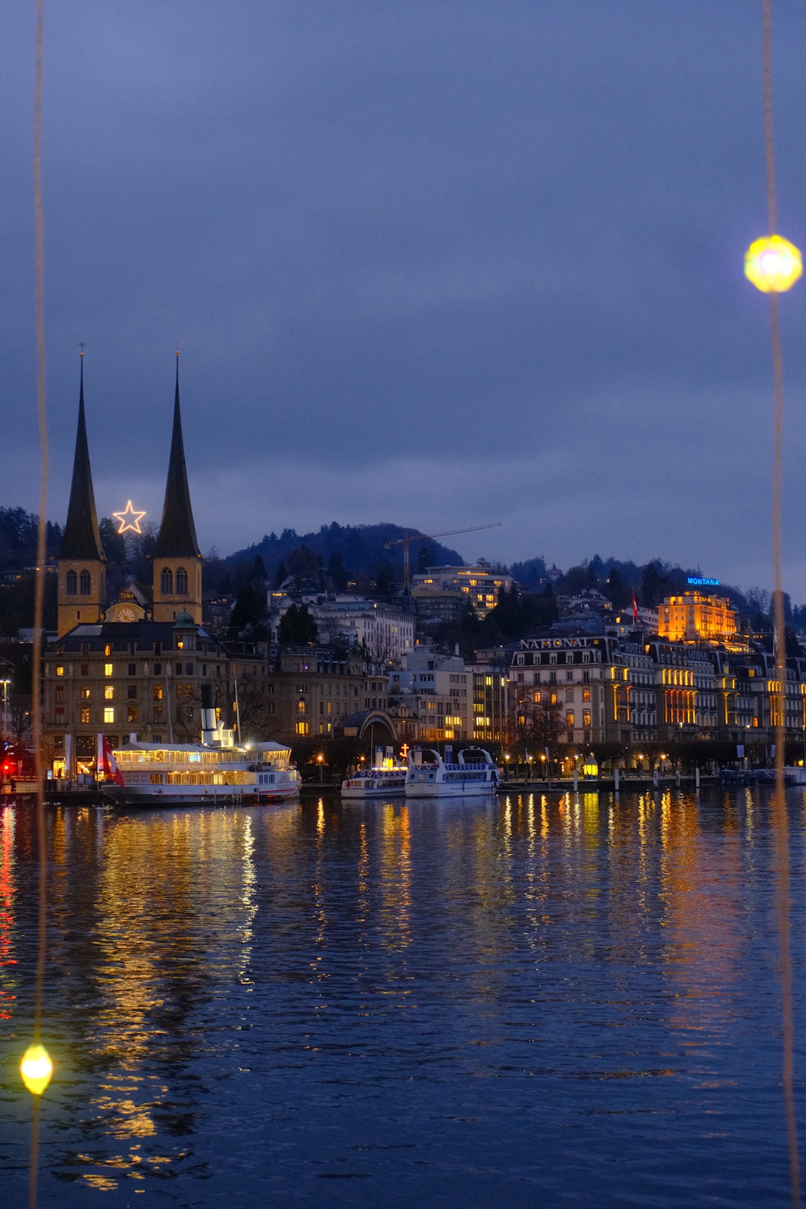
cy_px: 604
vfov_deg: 30.1
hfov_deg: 20.3
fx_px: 2250
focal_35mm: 67
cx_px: 403
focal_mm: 44.5
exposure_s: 1/9
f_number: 5.6
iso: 2000
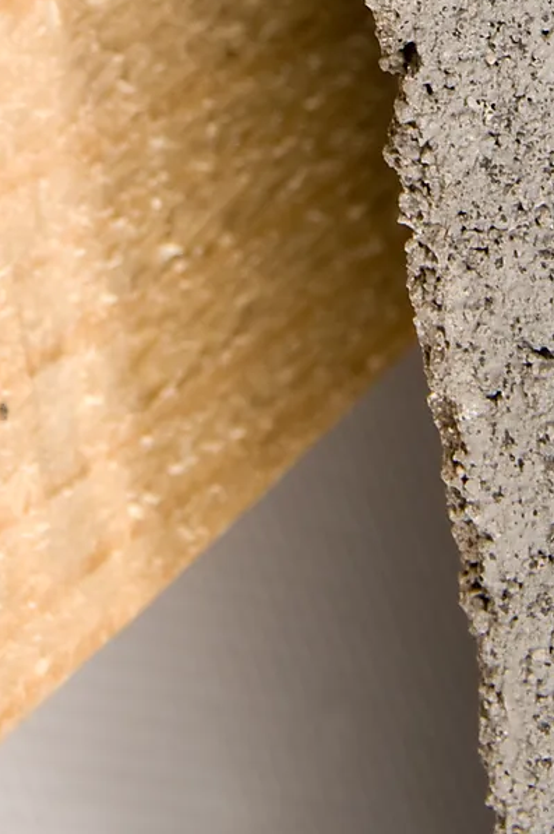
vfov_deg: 3.8
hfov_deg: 2.5
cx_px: 334
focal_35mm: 542
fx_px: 12532
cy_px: -301
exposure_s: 1/60
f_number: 16
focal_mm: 112
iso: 100
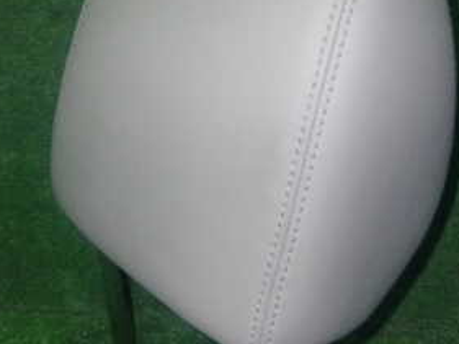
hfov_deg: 24.1
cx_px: 229
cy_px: 176
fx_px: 1074
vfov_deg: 18.2
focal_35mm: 81
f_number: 8
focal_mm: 6.83
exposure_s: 1/40
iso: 800
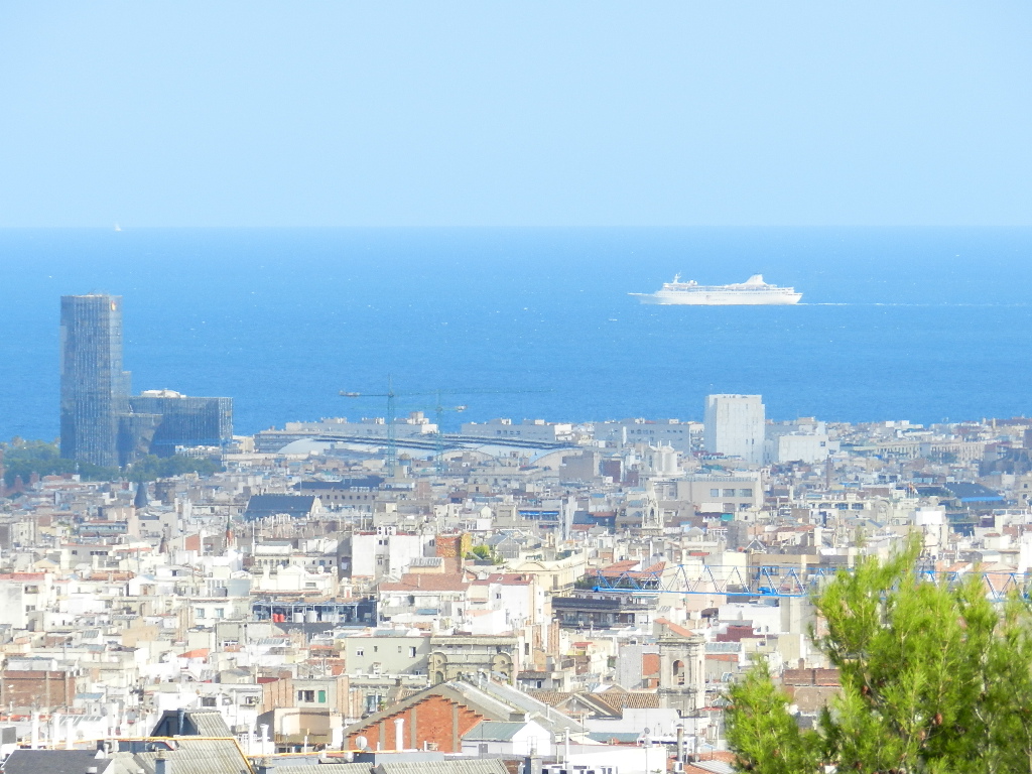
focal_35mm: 372
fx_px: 11090
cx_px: 516
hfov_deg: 5.3
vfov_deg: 4.0
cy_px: 387
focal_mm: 66.1
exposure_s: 1/500
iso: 160
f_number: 5.6
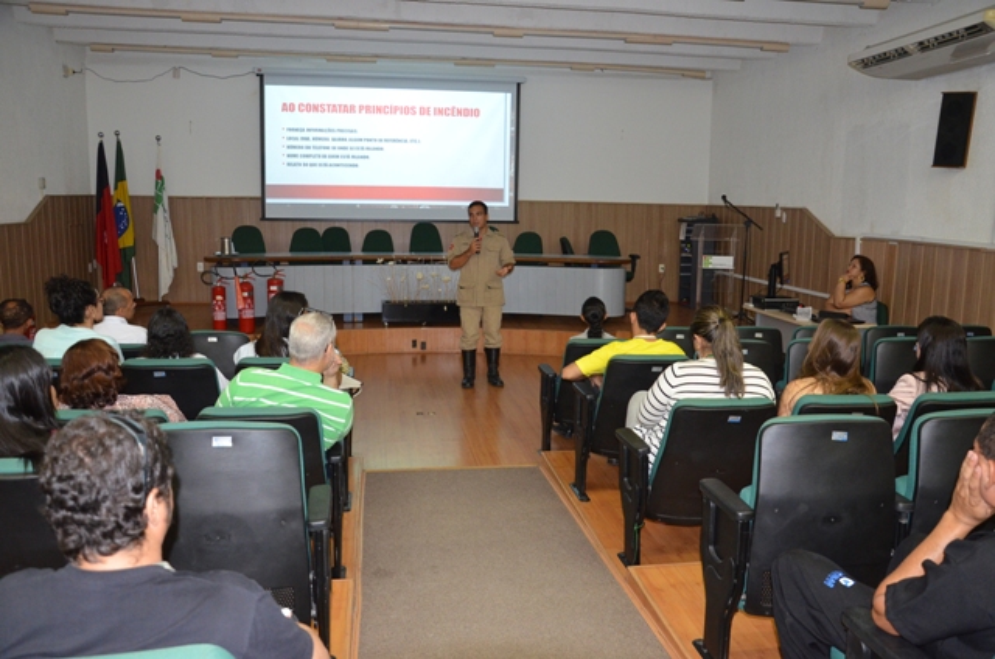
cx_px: 498
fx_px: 745
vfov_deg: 47.7
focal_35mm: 27
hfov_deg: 67.5
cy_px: 330
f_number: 3.5
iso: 1600
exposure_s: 1/60
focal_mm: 18
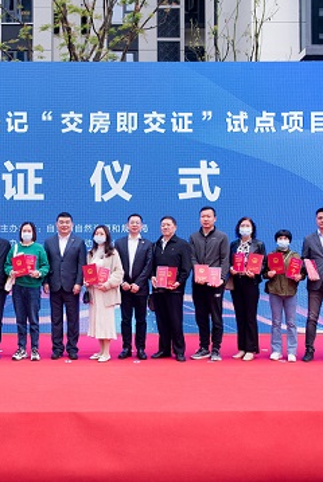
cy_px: 243
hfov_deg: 25.7
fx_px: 698
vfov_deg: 38.2
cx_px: 78
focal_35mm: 52
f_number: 6.3
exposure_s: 1/200
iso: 320
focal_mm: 34
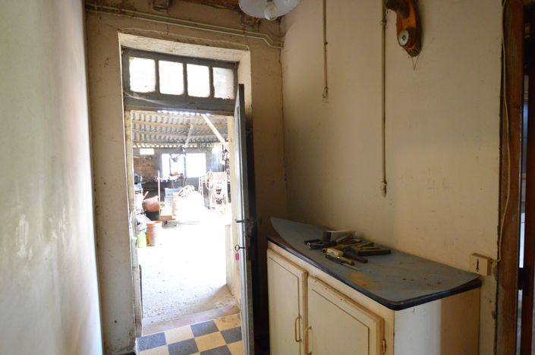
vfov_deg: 63.1
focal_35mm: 20
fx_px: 289
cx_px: 268
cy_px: 178
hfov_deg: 85.5
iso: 2500
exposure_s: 1/60
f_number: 3.5
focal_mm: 13
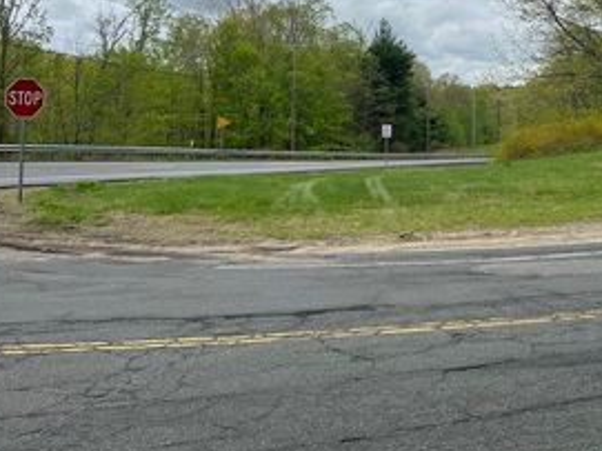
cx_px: 489
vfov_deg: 29.4
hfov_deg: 38.1
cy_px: 79
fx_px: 834
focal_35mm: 48
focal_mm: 5.7
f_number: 1.5
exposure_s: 1/4115
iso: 50
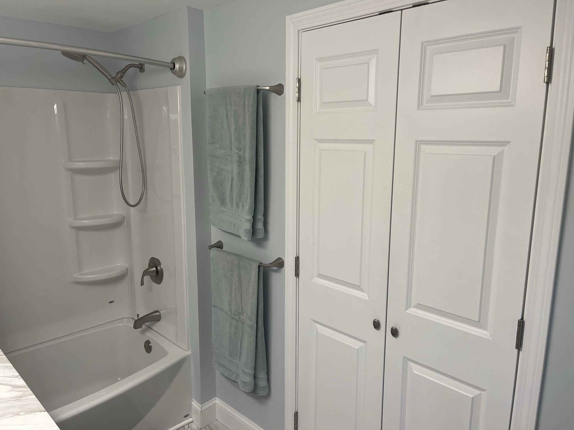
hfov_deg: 67.3
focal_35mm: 26
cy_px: 215
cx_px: 287
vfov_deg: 53.1
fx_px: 431
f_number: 1.6
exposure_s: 1/120
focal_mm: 5.1
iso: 80
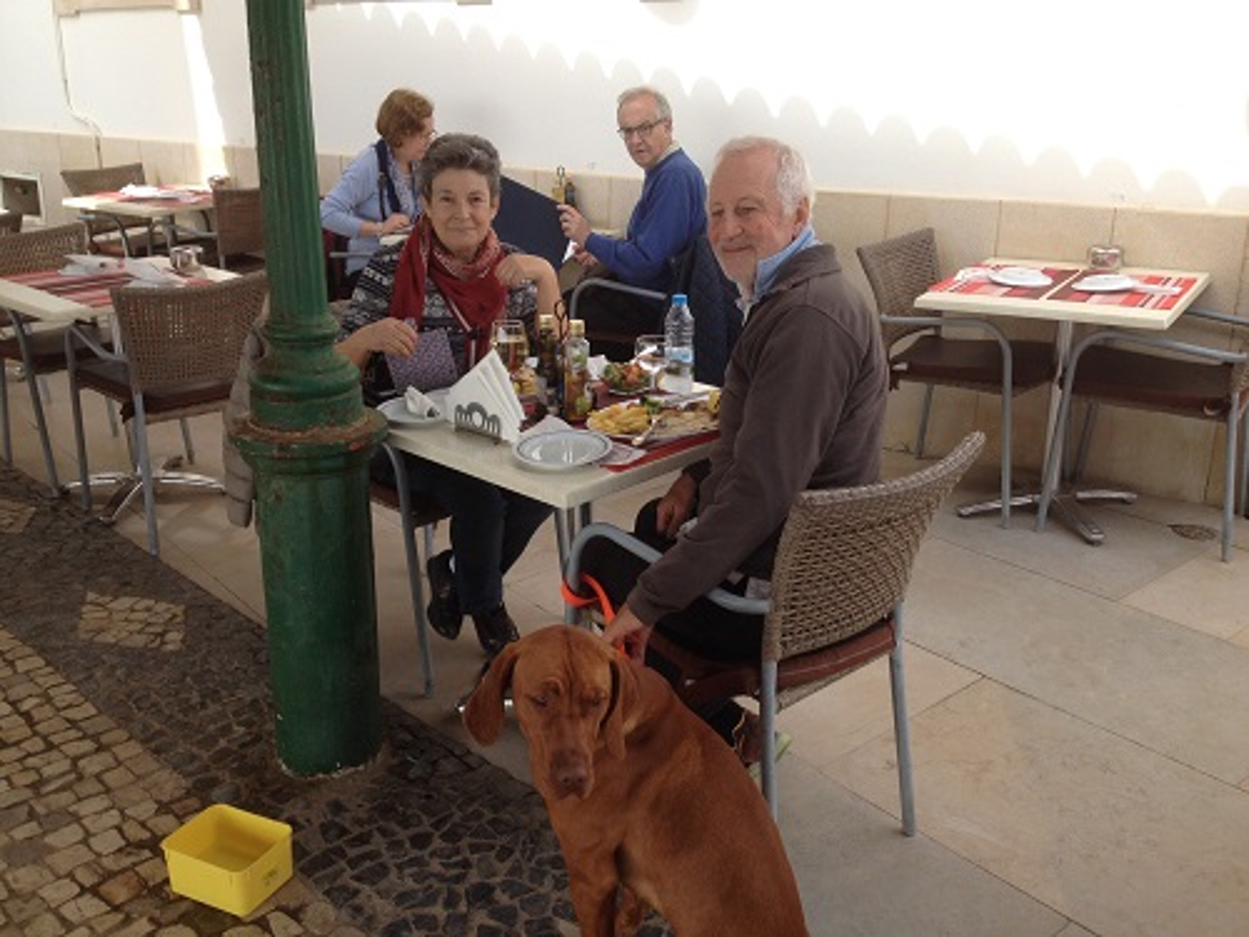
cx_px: 624
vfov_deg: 40.7
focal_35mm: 35
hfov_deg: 52.6
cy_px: 468
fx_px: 1263
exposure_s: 1/620
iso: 50
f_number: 2.4
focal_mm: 4.28
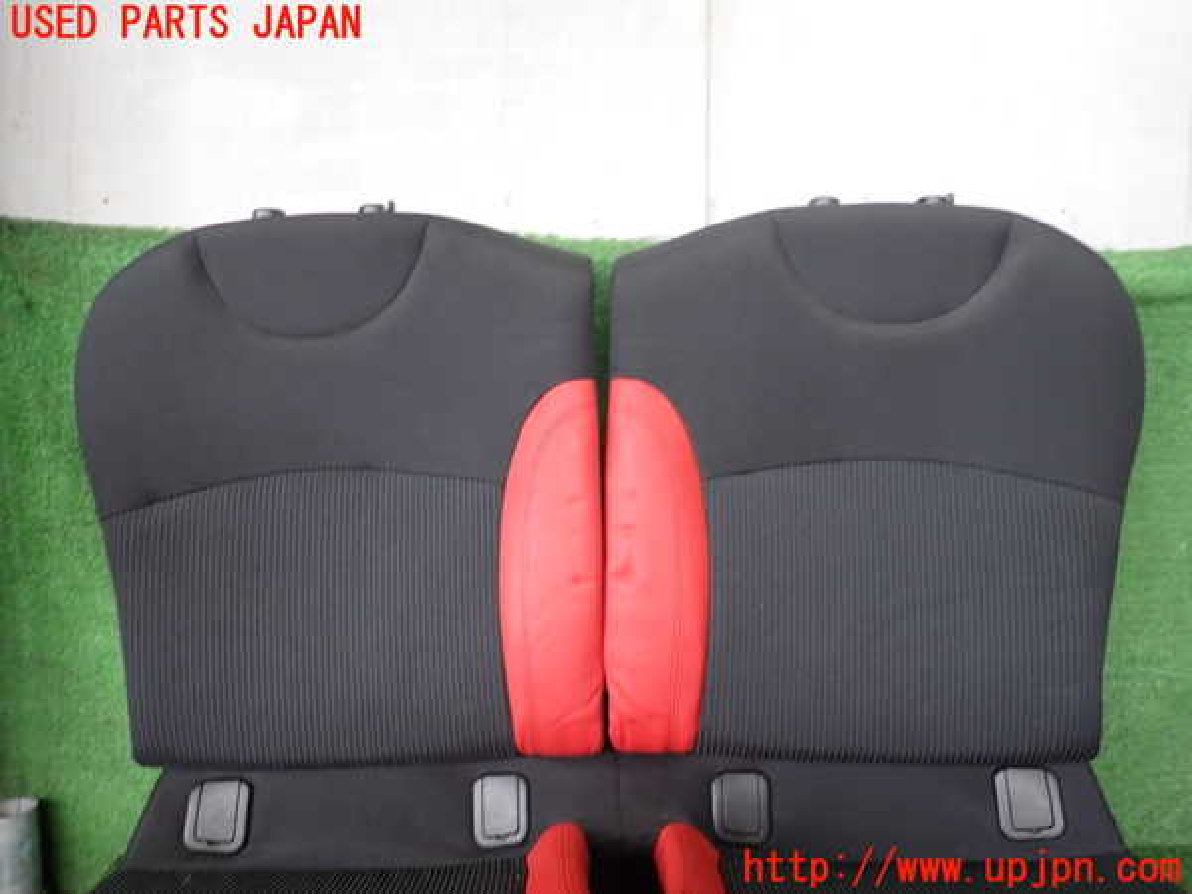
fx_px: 861
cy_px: 447
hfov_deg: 69.4
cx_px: 596
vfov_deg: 54.9
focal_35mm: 25
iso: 200
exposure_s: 1/50
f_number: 2
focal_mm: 4.5
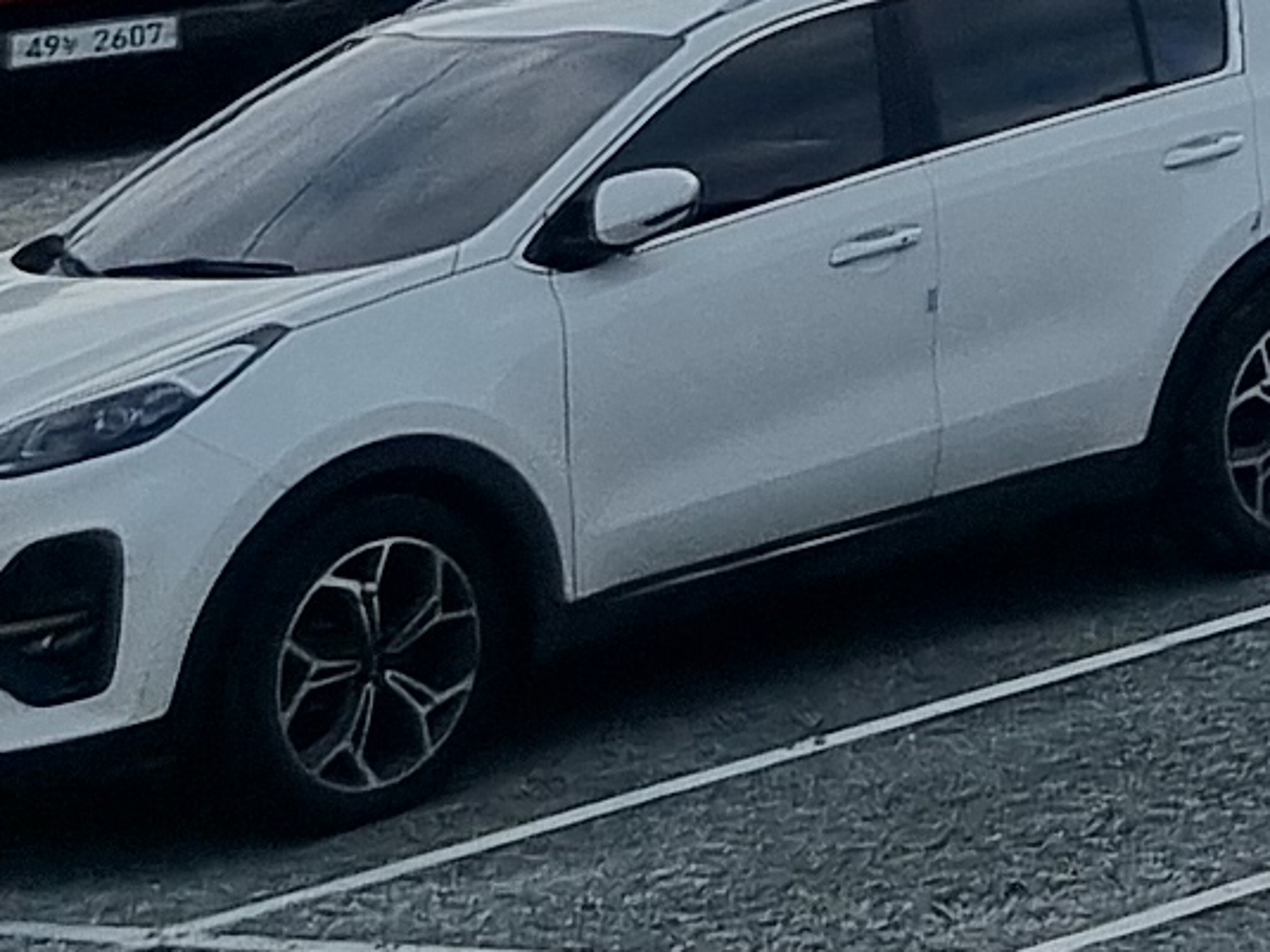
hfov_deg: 8.6
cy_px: -2127
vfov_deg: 6.7
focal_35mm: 196
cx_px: 3653
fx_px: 7189
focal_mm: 5.4
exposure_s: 1/4768
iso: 50
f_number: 1.8
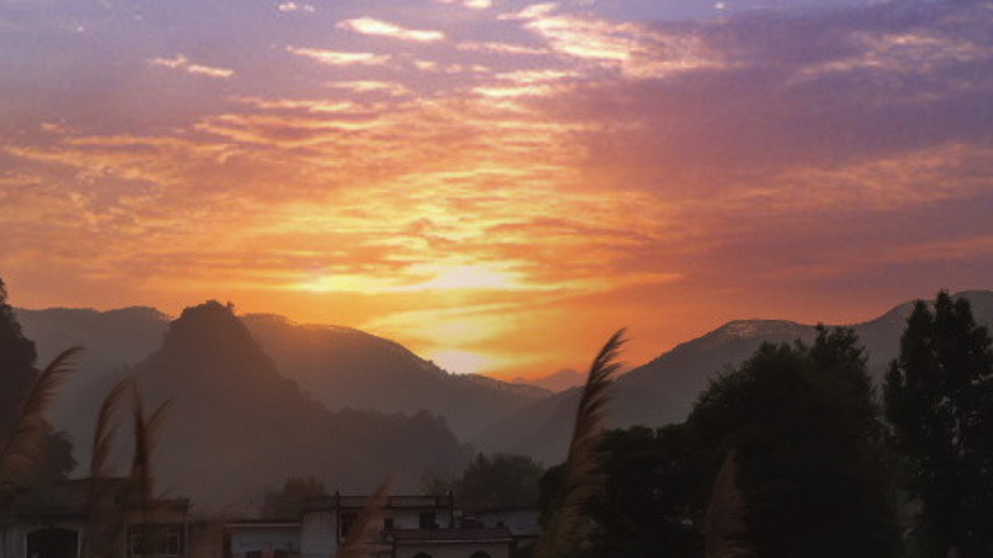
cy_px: 370
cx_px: 925
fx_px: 1421
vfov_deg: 22.1
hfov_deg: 35.8
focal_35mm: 54
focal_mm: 16
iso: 500
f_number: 8
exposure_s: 1/1250
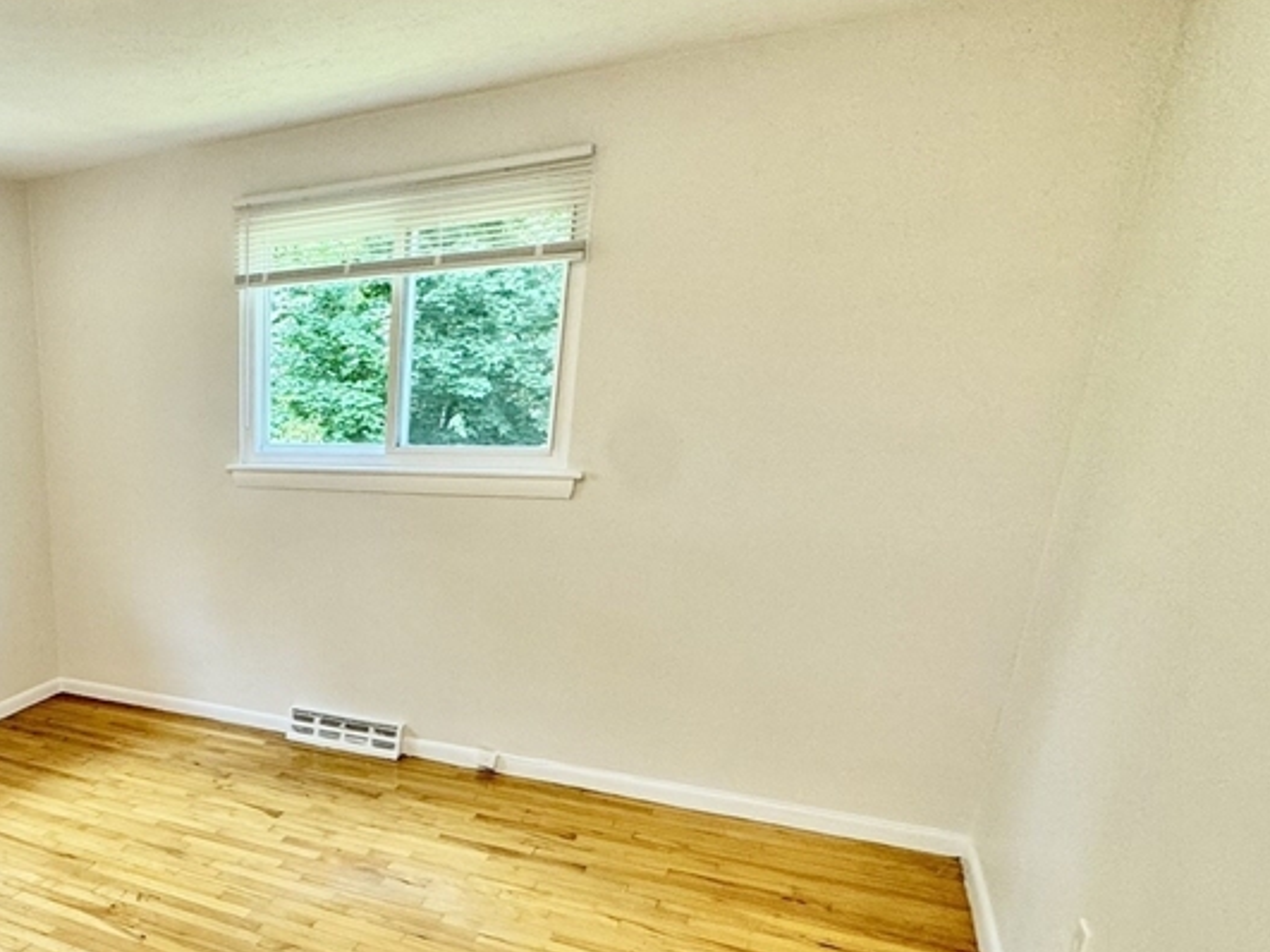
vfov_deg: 49.7
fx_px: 990
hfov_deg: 55.8
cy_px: 691
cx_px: 108
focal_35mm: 27
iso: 125
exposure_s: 1/120
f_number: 2.2
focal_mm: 2.22
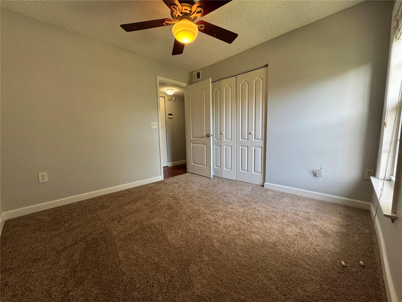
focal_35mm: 14
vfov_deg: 85.7
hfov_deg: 102.1
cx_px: 201
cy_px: 151
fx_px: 163
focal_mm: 2.22
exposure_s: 1/120
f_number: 2.2
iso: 200
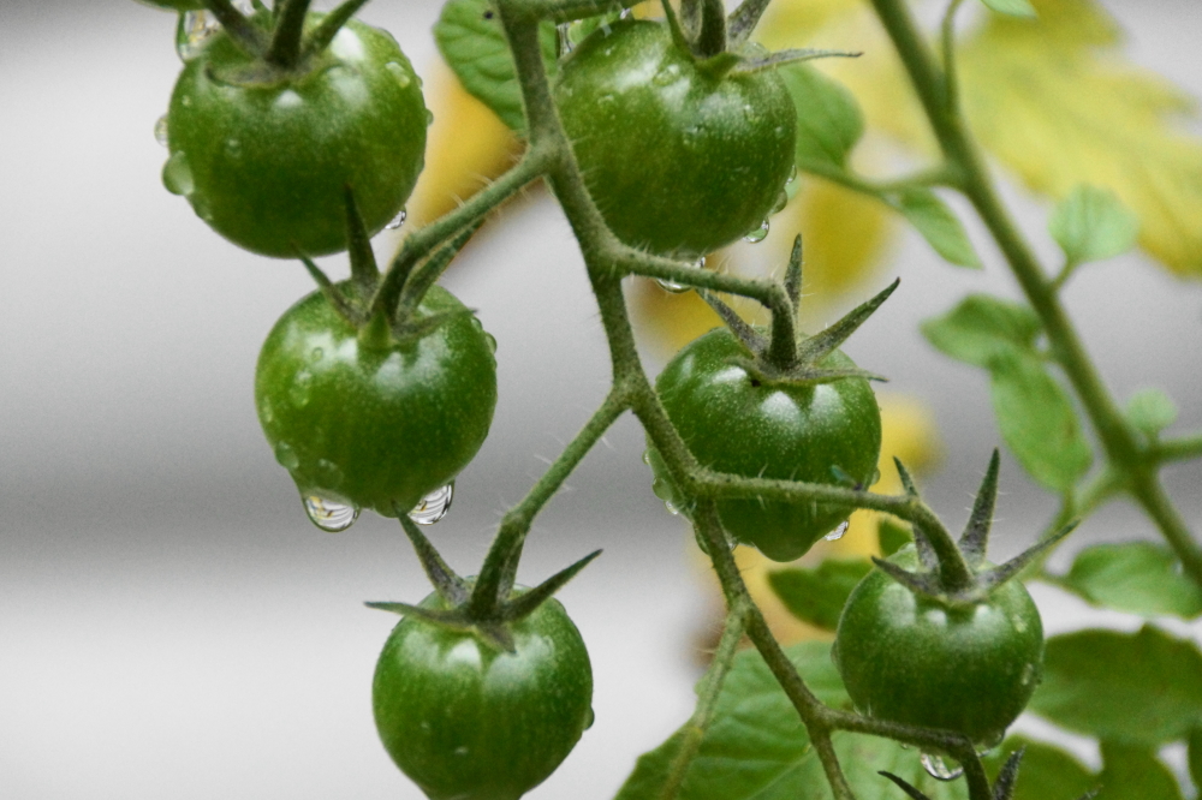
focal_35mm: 315
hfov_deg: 6.5
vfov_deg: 4.4
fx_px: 10513
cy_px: 400
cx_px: 601
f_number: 6.3
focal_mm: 210
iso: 1600
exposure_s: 1/400
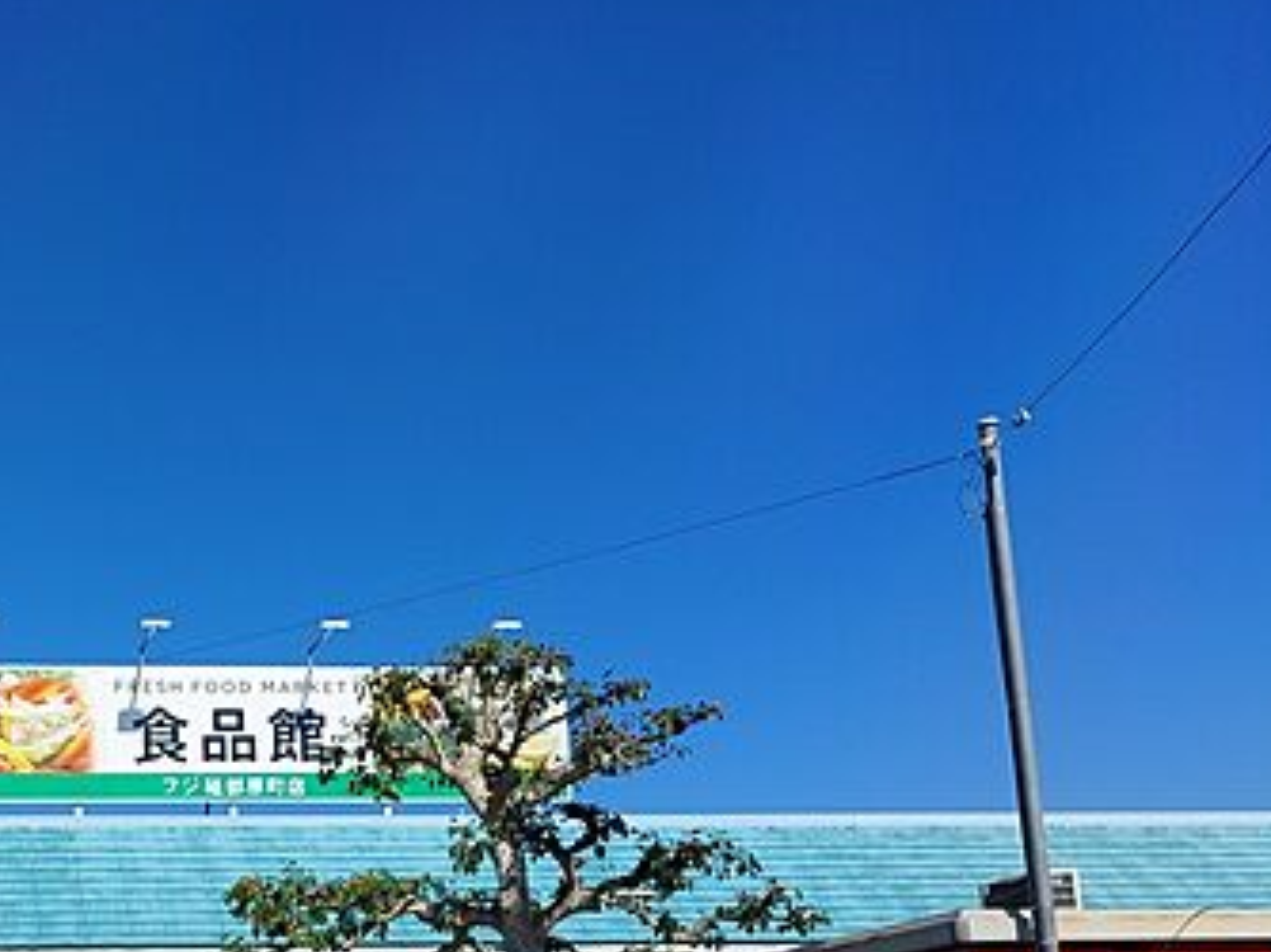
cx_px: 103
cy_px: 872
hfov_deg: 38.2
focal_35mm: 46
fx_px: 1688
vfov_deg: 30.0
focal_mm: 5.23
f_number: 1.8
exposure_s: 1/1765
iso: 25
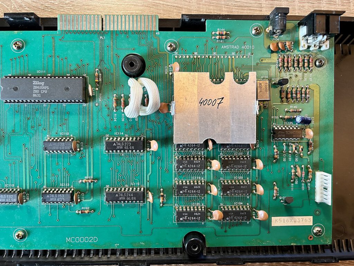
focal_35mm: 26
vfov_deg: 53.1
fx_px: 266
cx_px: 177
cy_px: 133
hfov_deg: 67.3
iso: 400
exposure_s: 1/60
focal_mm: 5.7
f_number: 1.5
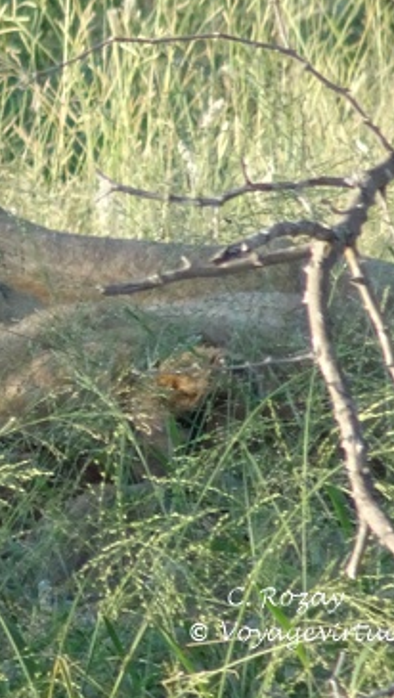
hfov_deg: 0.7
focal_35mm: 1679
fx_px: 31105
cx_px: -291
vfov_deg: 1.3
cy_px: 140
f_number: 6.3
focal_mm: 121.49
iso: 500
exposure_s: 1/250
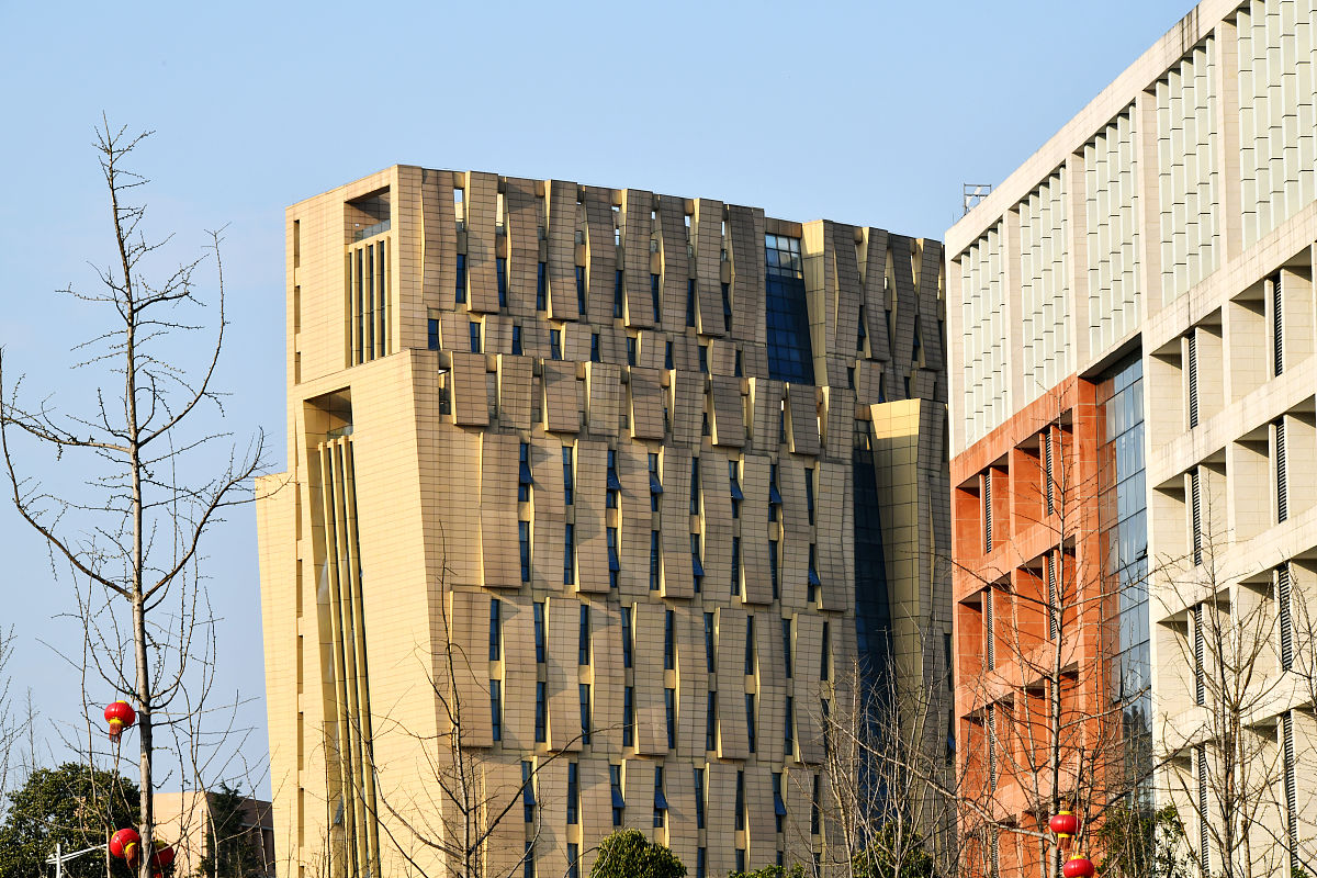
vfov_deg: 8.6
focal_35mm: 160
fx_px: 5853
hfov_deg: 12.8
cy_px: 439
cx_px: 658
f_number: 14
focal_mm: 160
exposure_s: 1/400
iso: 320
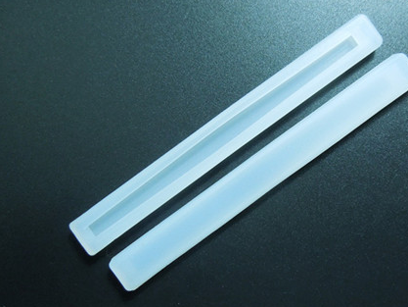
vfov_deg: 39.7
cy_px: 155
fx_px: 424
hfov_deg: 50.7
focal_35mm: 36
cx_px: 261
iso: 800
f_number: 3.3
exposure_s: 1/100
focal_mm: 4.5
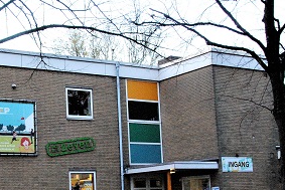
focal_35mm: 70
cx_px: 55
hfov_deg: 28.2
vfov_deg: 19.4
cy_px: 128
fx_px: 554
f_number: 11
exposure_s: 1/25
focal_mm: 22
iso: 1600
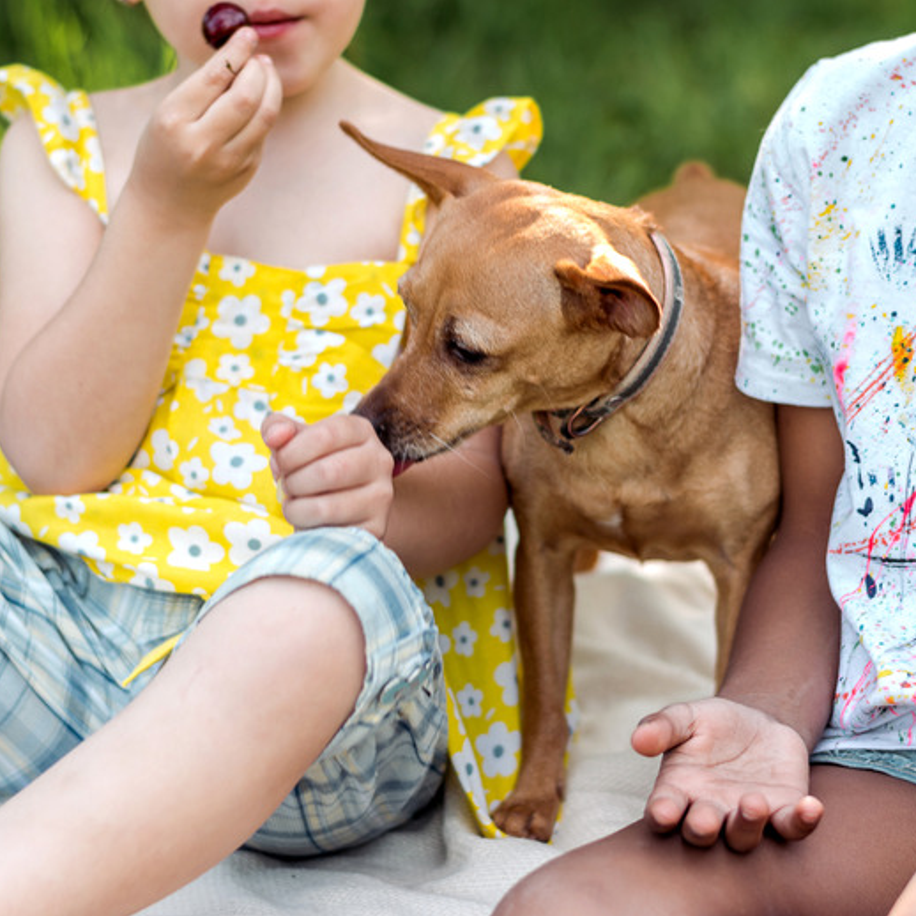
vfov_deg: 18.1
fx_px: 2874
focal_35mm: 96
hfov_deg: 18.1
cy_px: 458
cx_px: 541
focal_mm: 50
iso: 100
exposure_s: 1/250
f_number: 2.2
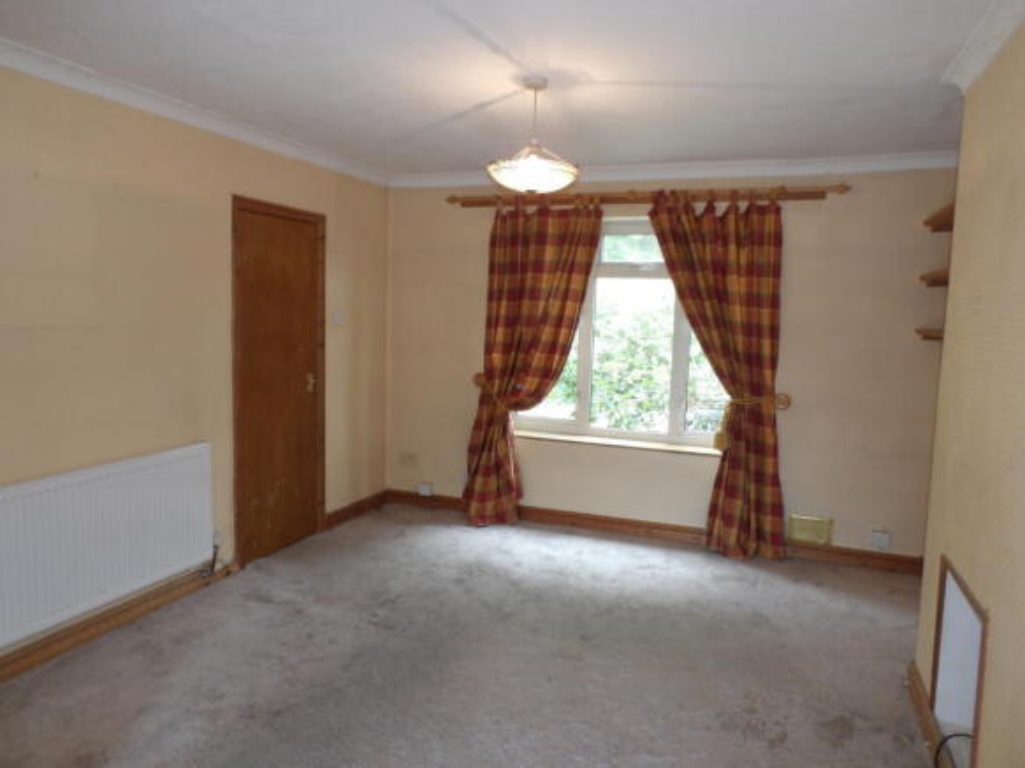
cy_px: 384
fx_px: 711
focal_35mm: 24
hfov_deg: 71.6
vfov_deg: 56.8
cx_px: 512
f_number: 4.1
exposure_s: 1/23
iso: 200
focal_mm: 4.3
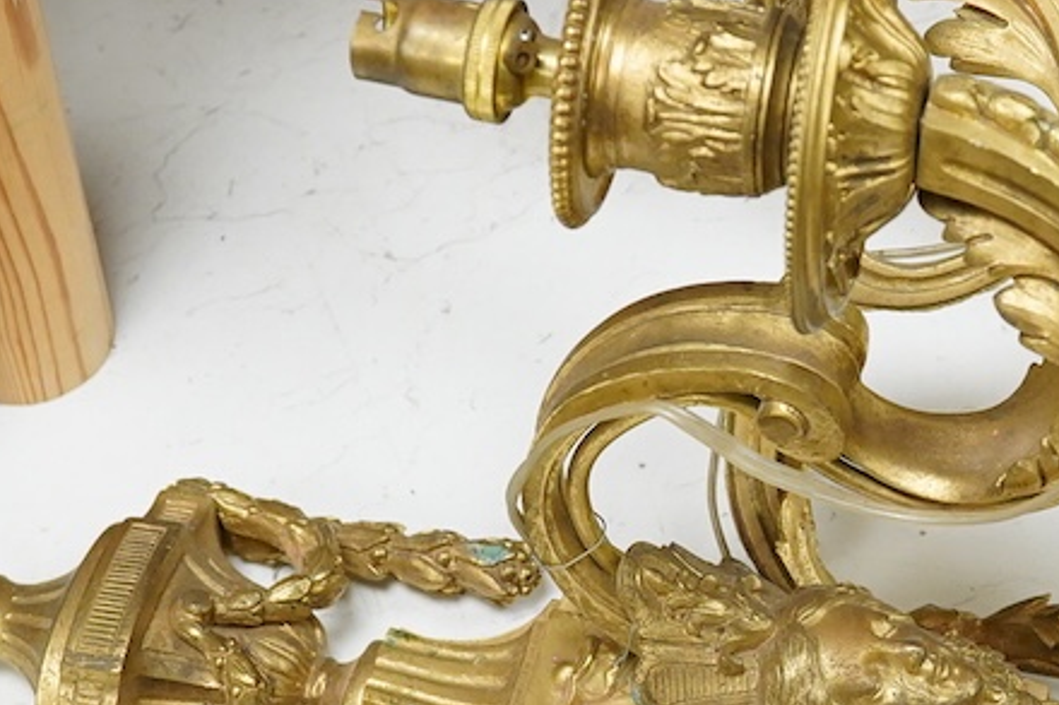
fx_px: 3381
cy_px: 500
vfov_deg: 11.9
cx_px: 942
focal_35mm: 115
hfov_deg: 17.5
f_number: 9
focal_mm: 30
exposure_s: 1/160
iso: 2500
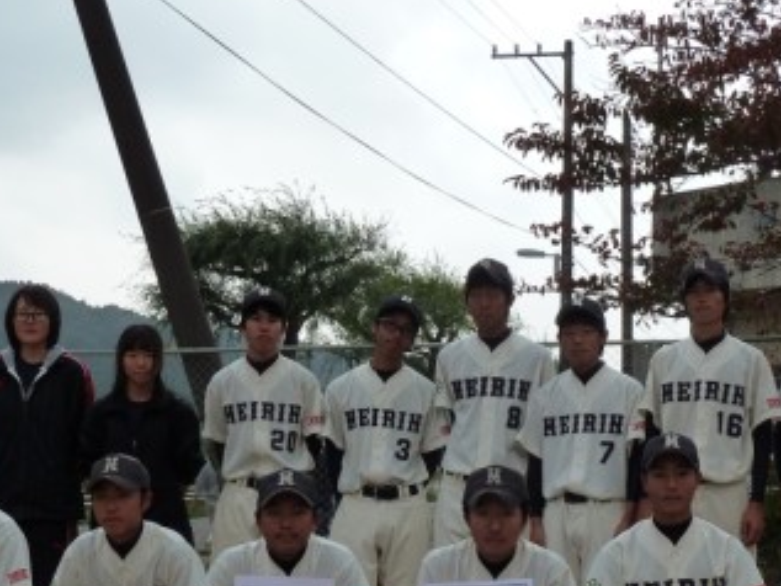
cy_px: 384
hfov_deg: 27.6
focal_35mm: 70
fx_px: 1580
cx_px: 520
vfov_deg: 21.0
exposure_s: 1/500
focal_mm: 6.1
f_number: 4
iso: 125
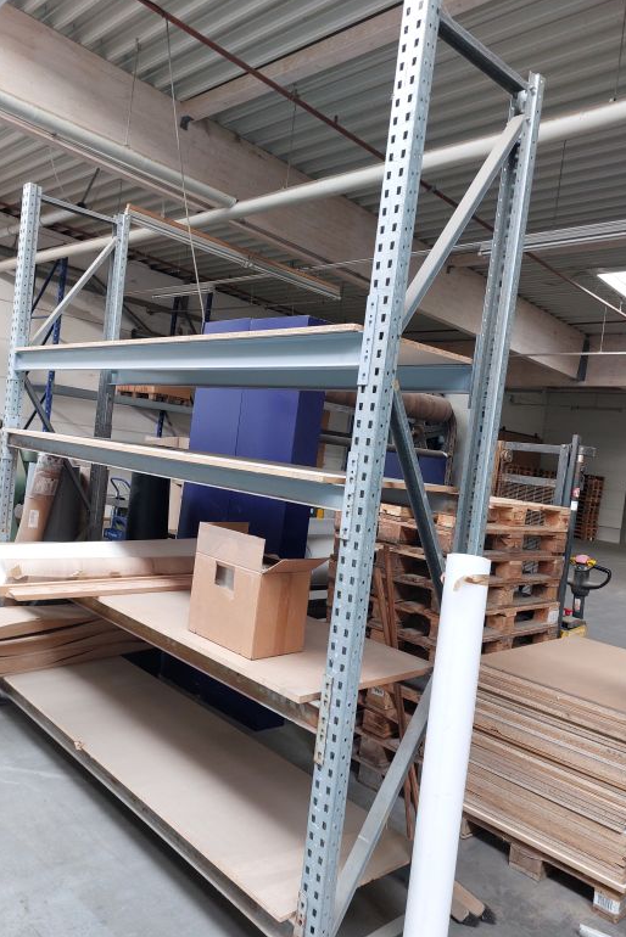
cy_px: 471
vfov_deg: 67.4
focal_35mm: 27
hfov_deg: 48.0
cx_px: 302
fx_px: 704
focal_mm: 5.23
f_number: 1.8
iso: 160
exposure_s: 1/50
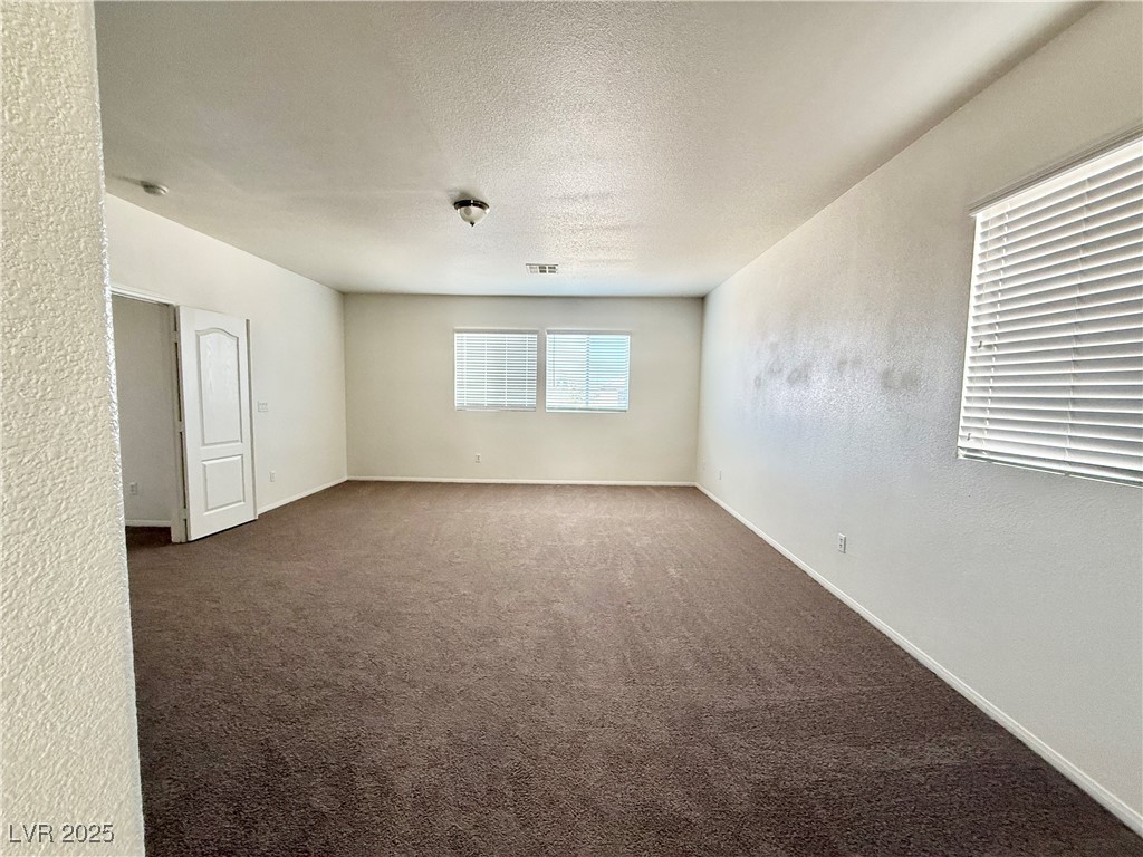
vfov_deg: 85.7
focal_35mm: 14
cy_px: 428
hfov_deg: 102.1
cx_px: 572
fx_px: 462
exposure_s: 1/99
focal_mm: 2.22
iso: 160
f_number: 2.2
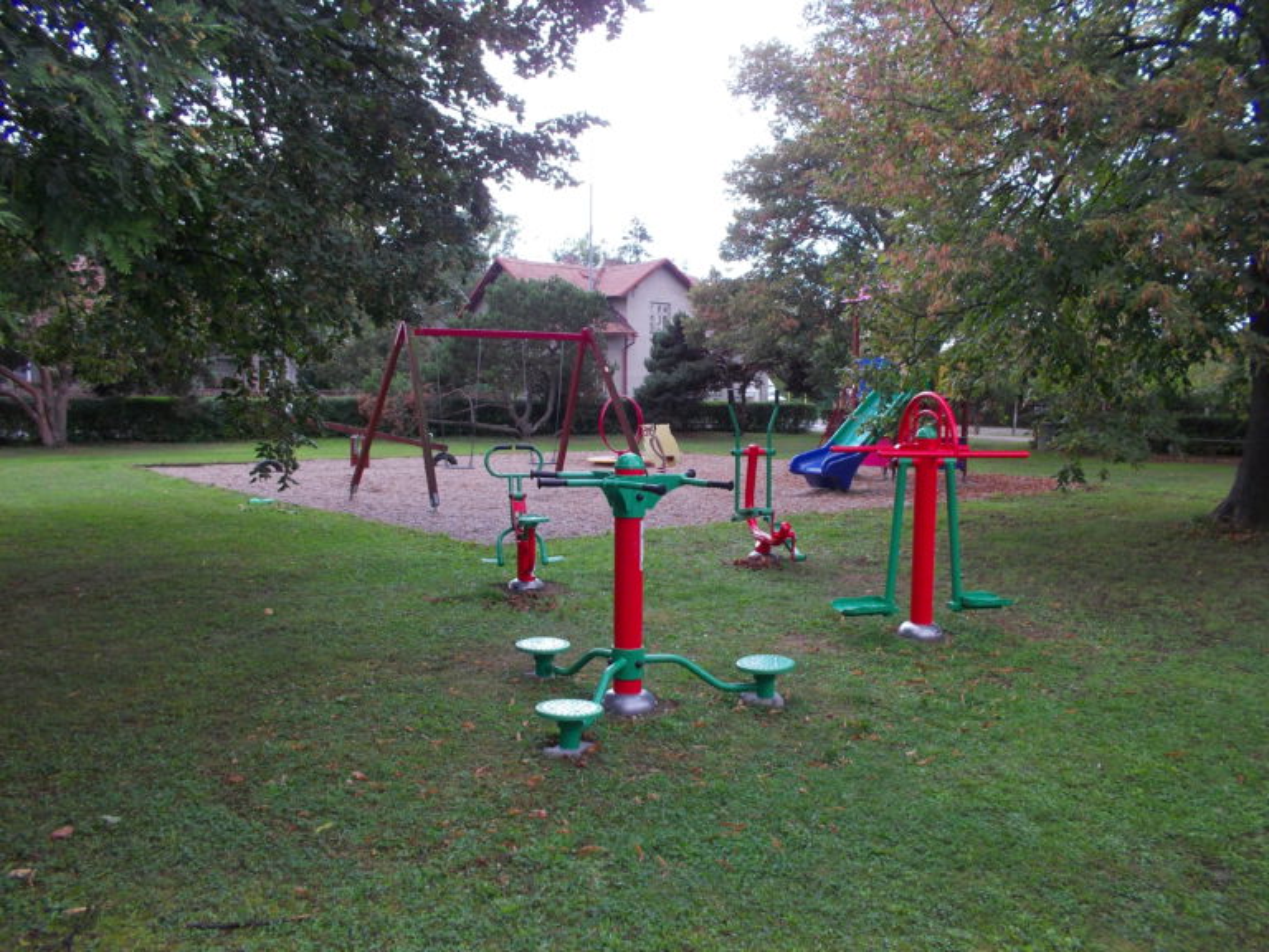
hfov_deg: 61.7
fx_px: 1063
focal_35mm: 29
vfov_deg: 48.2
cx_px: 634
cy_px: 476
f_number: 3.3
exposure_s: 1/100
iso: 80
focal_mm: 4.1
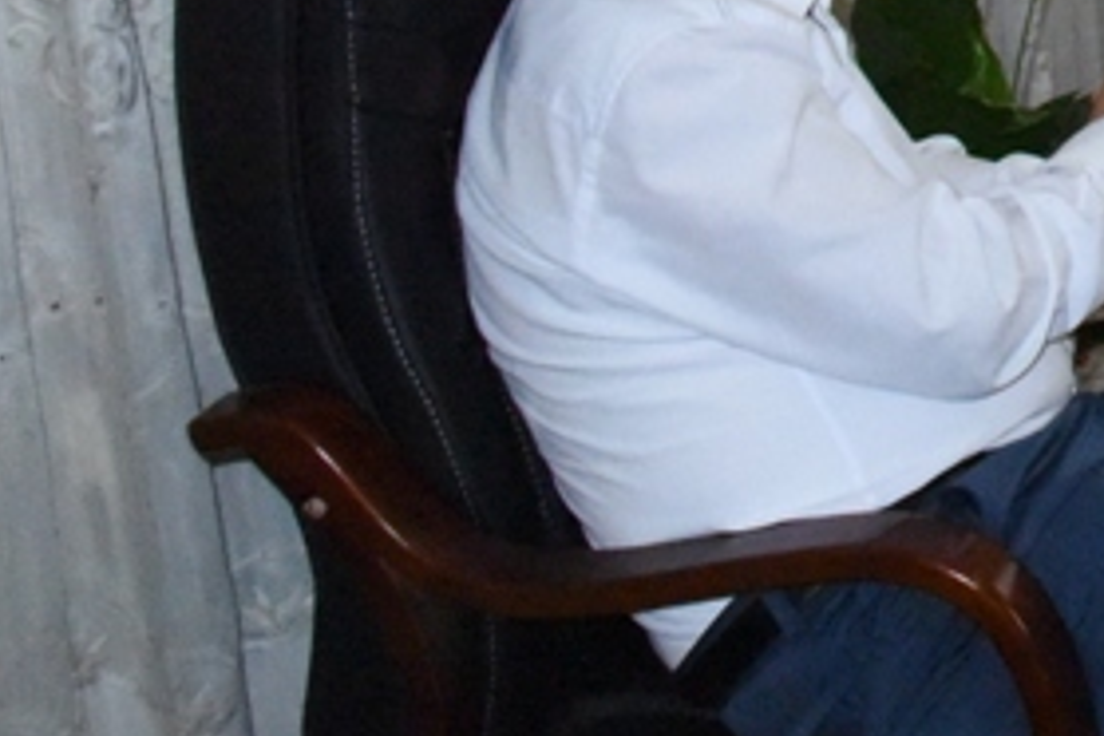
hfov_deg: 18.5
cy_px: -485
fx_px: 2698
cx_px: 1943
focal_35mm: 88
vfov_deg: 14.2
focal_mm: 24
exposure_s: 1/250
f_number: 14
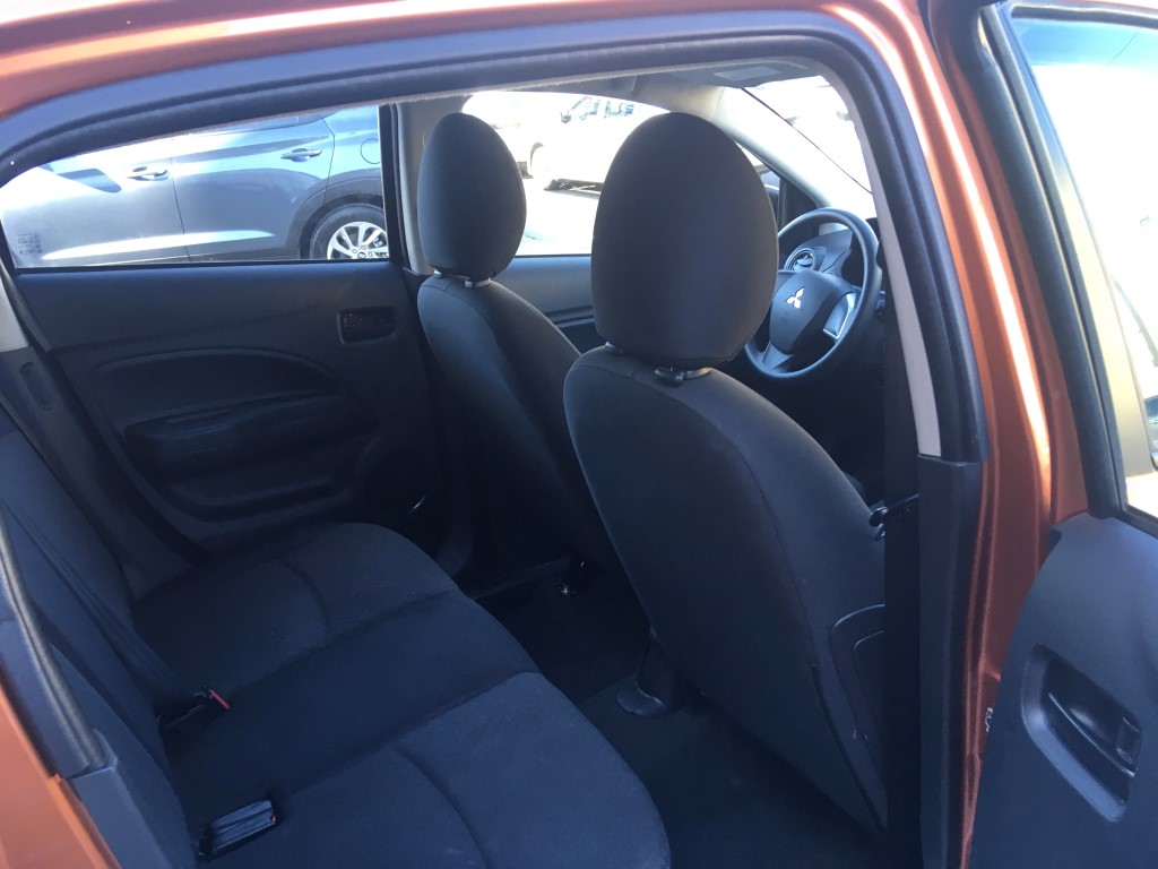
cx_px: 579
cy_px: 434
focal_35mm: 29
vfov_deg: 48.2
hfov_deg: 61.7
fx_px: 970
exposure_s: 1/30
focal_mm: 4.15
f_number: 2.2
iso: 25
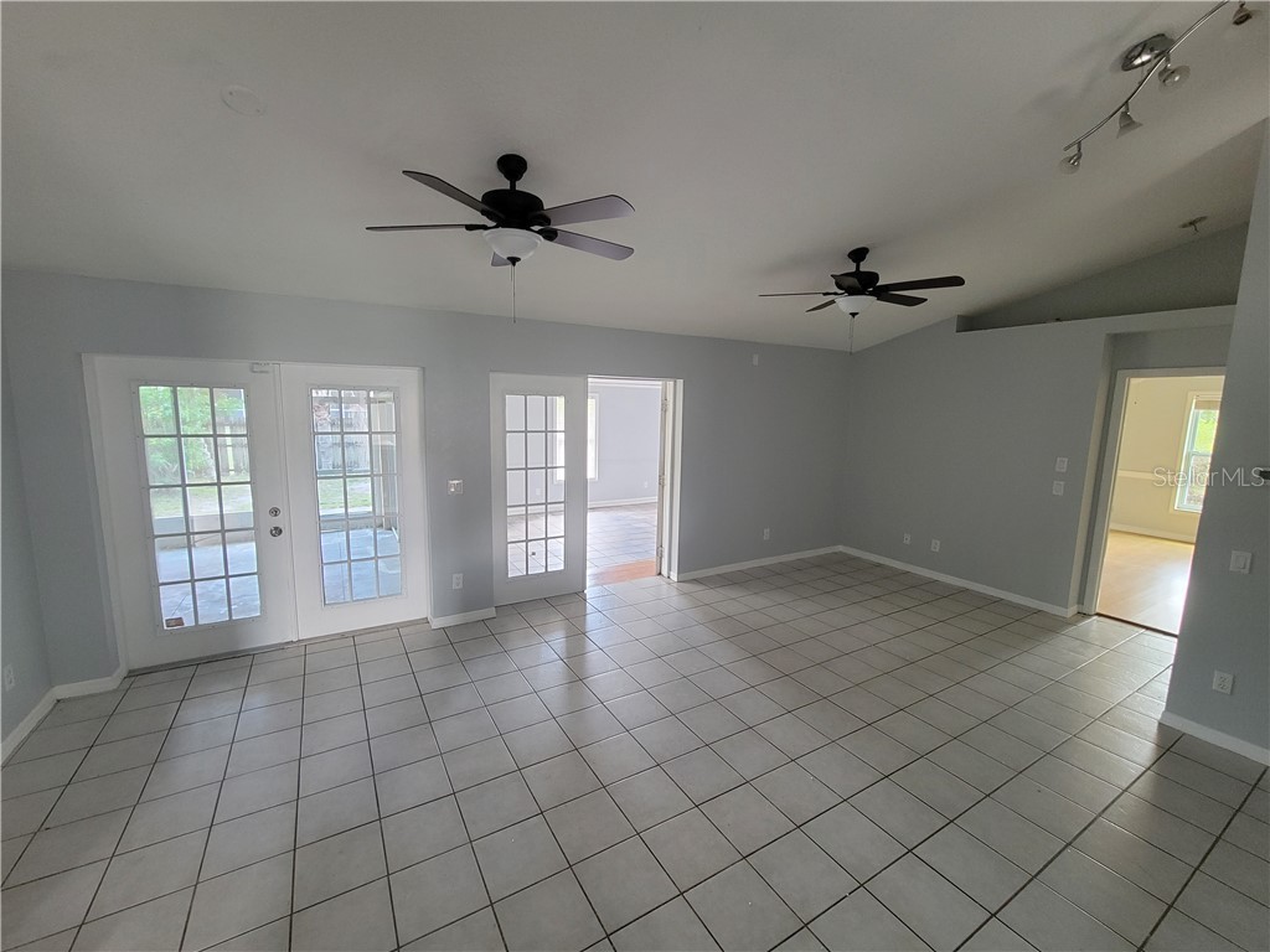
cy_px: 476
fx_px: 477
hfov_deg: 106.2
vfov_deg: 89.9
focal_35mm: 13
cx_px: 635
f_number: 2.2
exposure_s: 1/29
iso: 320
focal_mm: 2.2
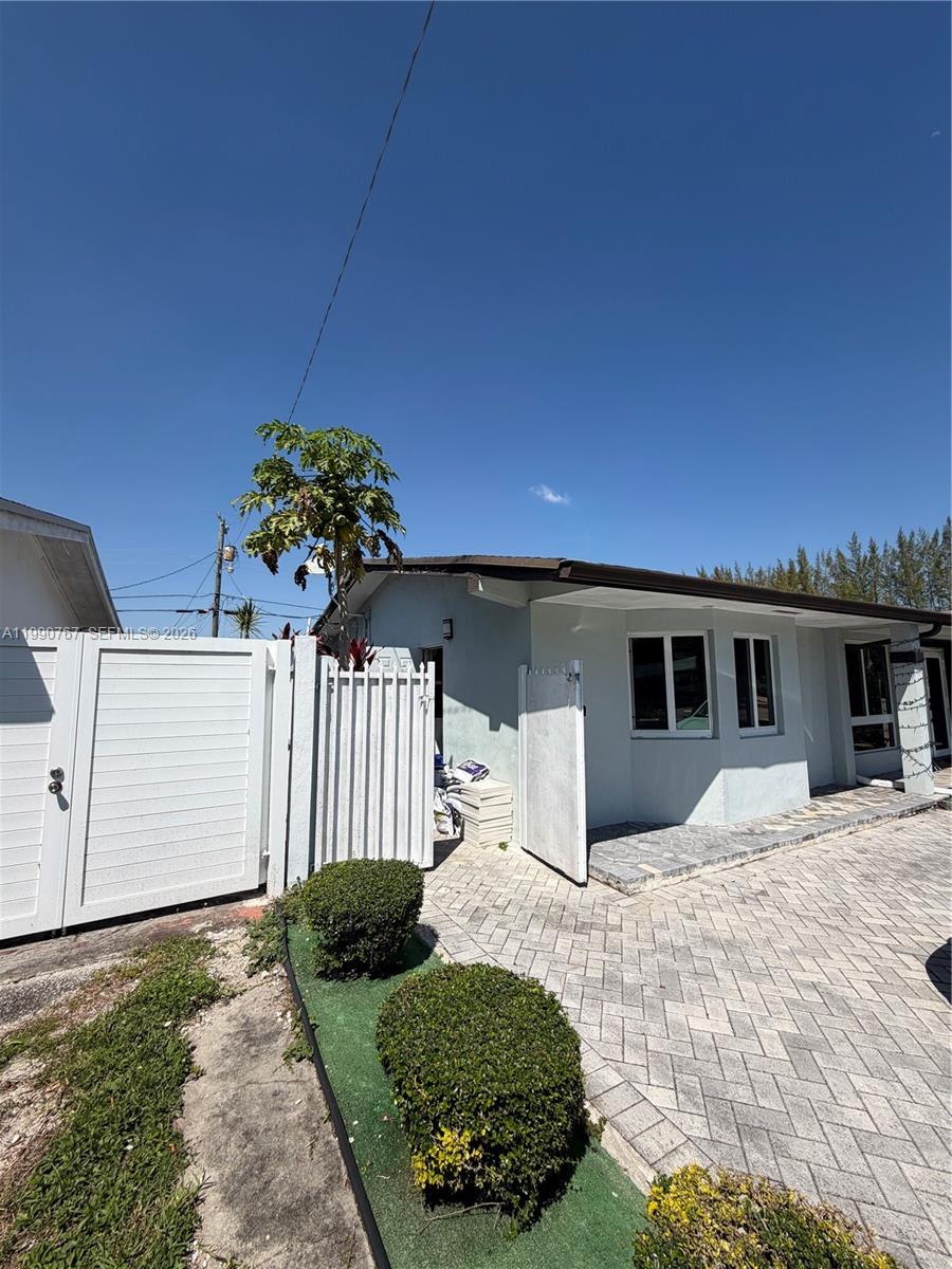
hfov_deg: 85.7
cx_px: 476
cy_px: 634
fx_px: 513
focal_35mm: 14
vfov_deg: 102.1
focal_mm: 2.22
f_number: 2.2
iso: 20
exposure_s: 1/1259
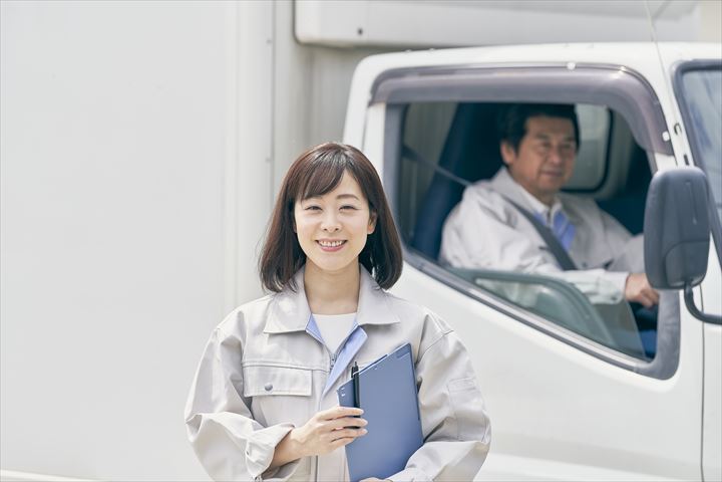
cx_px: 361
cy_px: 241
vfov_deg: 8.5
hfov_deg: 12.7
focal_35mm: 162
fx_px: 3249
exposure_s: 1/500
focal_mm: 162
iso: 100
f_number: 4.5
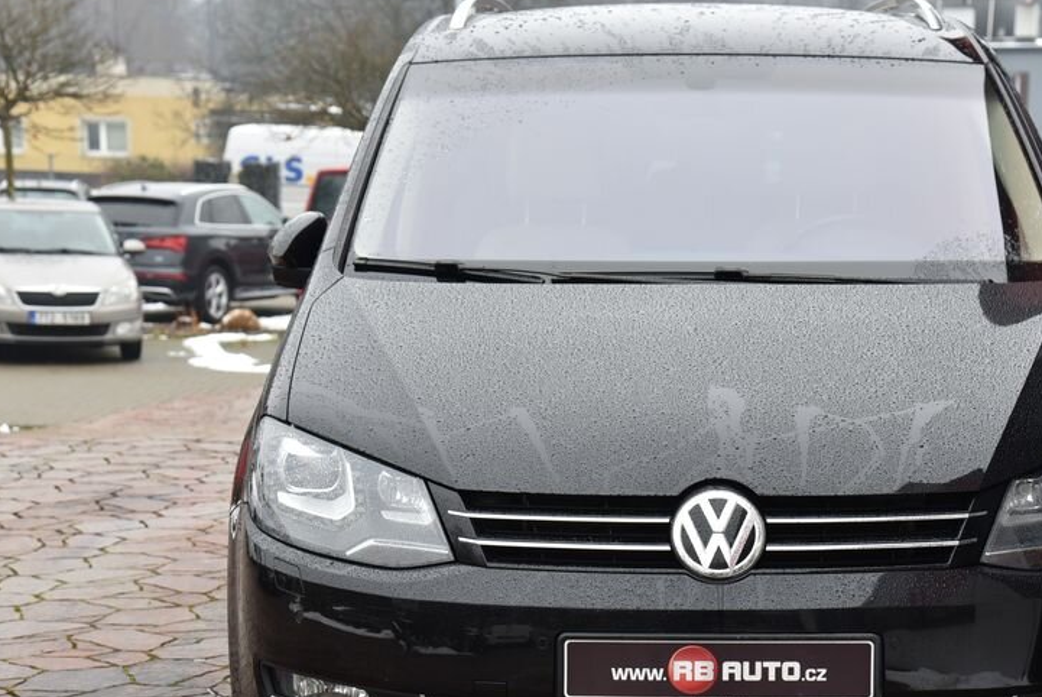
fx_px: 2549
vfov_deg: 15.5
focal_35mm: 88
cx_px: 656
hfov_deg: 23.0
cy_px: 458
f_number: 5.6
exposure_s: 1/125
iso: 500
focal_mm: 62
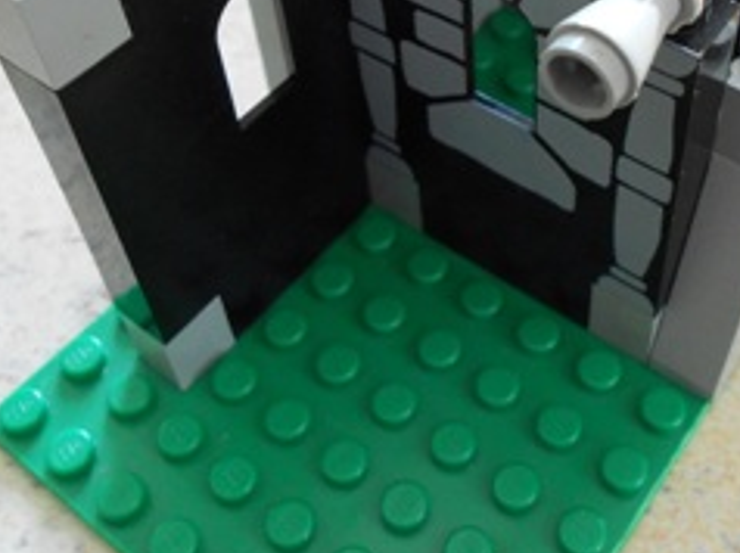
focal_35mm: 49
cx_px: 482
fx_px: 1046
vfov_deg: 28.4
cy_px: 50
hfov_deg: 38.6
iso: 250
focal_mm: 4.6
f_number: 3.2
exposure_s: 1/30
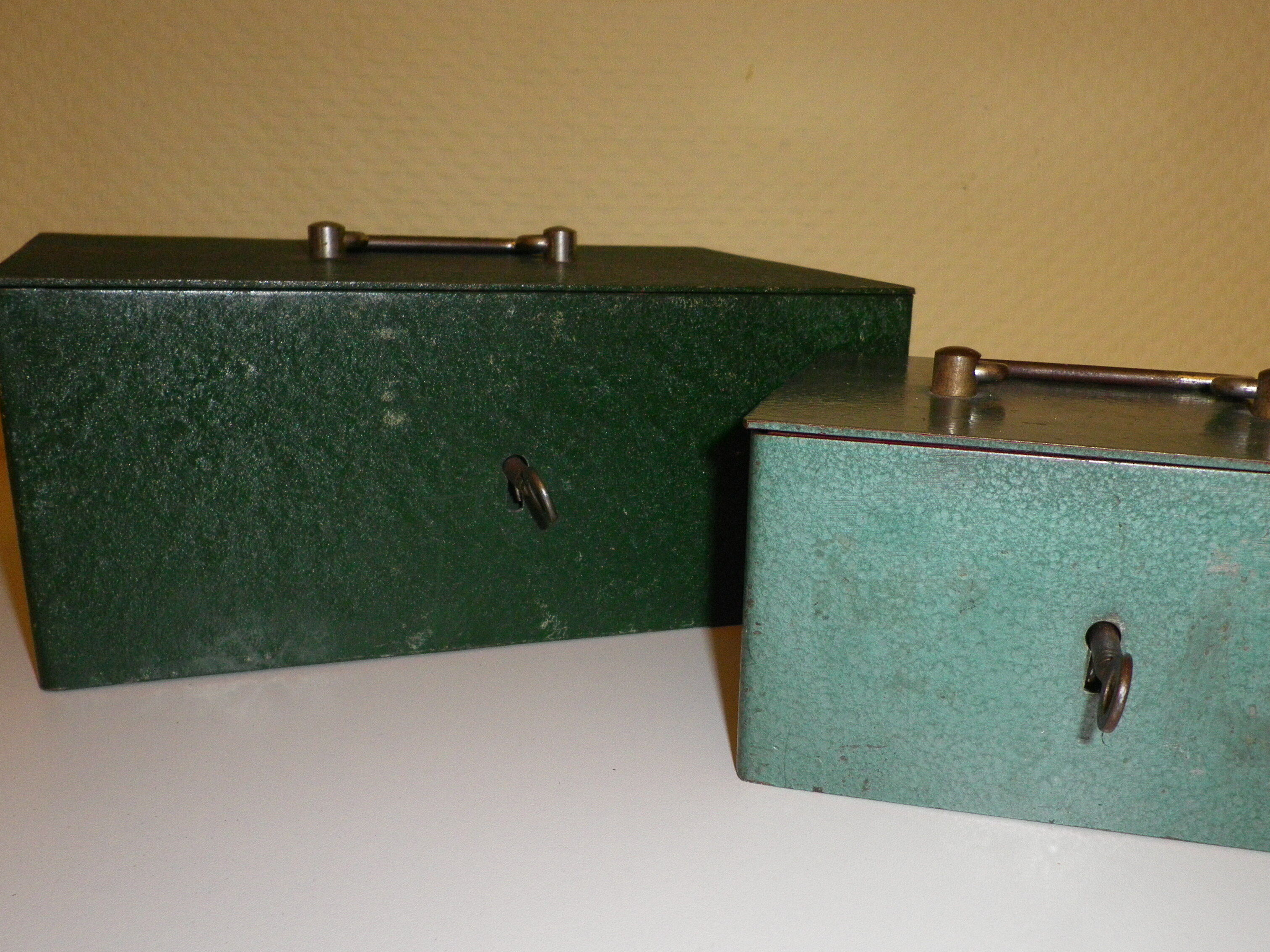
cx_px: 719
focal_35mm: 37
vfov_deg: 38.3
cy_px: 620
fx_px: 1357
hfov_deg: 50.0
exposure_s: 1/60
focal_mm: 4.9
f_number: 2.6
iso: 160
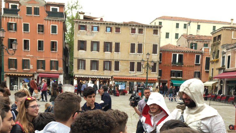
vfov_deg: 29.1
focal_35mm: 40
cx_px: 112
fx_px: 250
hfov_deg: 50.5
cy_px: 106
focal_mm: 4.15
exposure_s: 1/129
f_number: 2.2
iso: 25
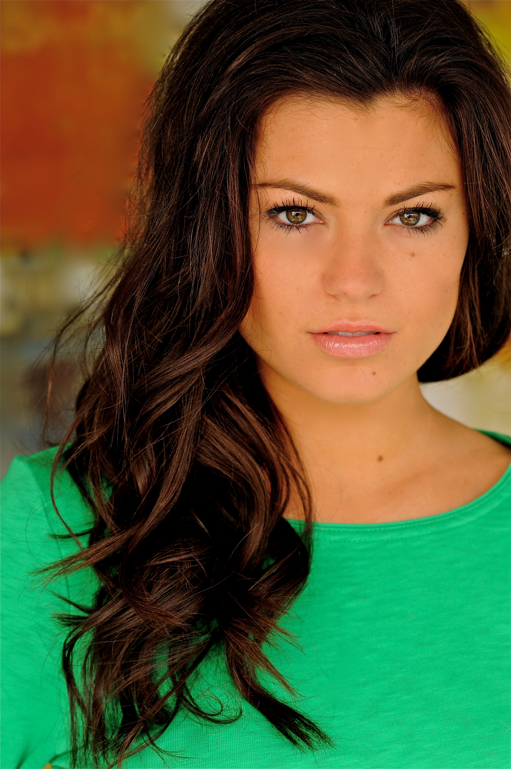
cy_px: 384
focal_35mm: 138
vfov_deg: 14.9
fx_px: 2946
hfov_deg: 9.9
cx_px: 256
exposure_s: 1/125
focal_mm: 92
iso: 250
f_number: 5
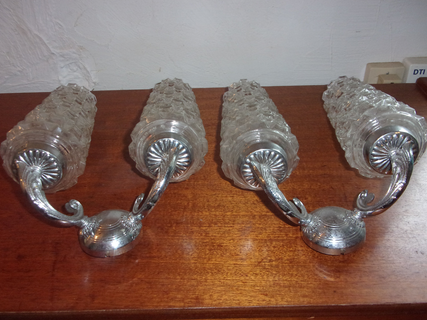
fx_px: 370
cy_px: 169
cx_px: 216
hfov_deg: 60.0
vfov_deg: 46.8
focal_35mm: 30
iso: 200
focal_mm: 5.1
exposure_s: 1/34
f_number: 3.9
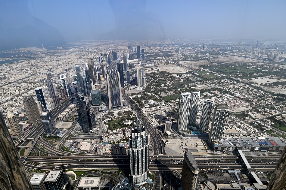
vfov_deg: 67.4
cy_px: 95
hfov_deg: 90.0
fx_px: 143
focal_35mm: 18
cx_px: 143
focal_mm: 12
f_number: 5.6
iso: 110
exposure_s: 1/250
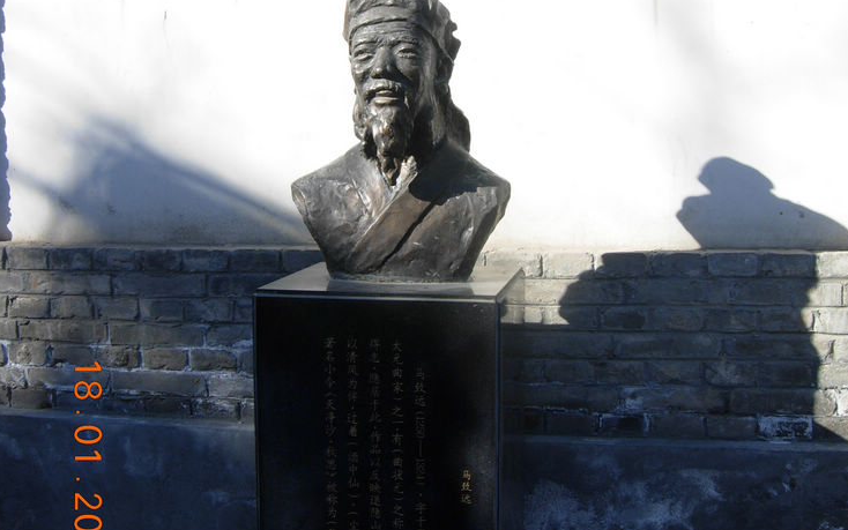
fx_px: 1202
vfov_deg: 24.8
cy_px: 182
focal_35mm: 52
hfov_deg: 38.9
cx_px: 430
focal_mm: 7.5
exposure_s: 1/203
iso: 50
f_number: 5.4
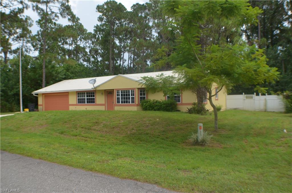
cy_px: 96
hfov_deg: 49.7
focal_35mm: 39
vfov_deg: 34.0
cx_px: 146
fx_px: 316
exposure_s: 1/500
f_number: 4.2
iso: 140
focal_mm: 26
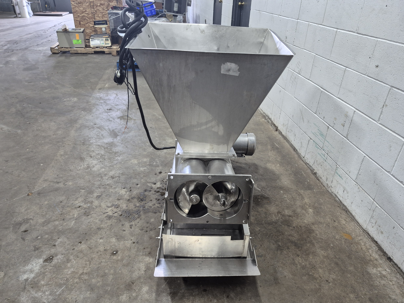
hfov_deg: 73.9
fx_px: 268
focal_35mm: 23
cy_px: 152
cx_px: 202
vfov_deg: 58.9
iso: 400
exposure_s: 1/120
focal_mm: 5.4
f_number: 1.8
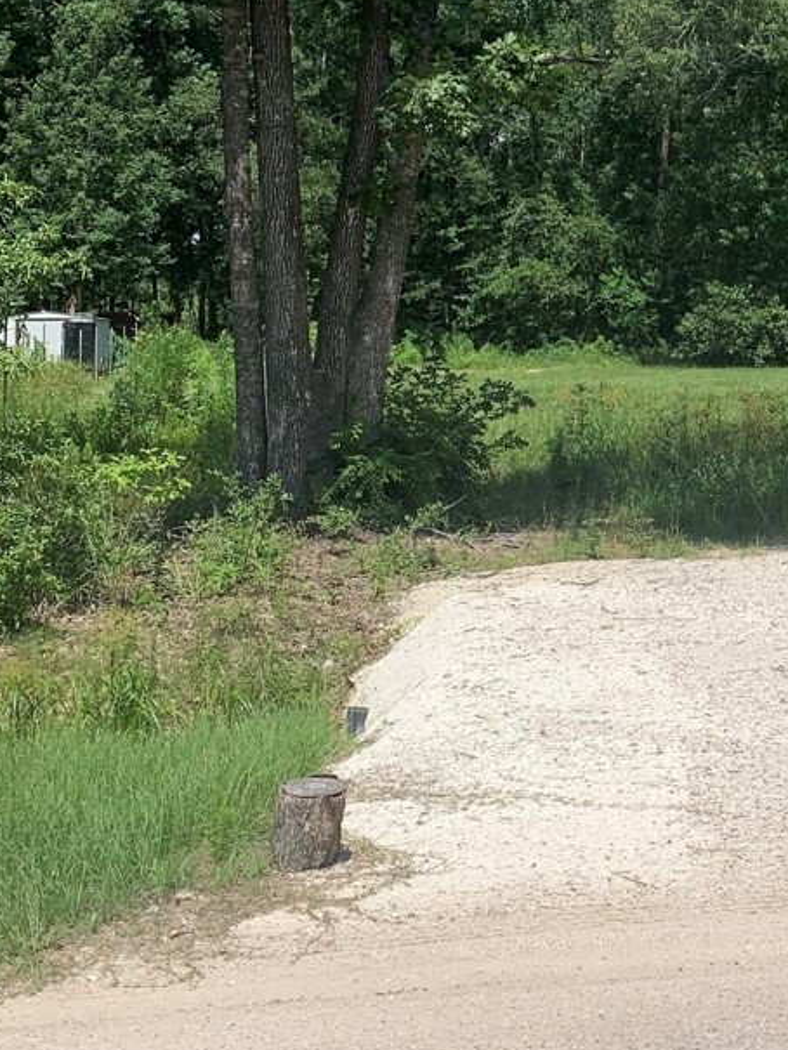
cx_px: 960
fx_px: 2003
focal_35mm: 66
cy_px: 187
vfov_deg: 28.7
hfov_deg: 20.7
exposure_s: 1/2545
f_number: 1.8
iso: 25
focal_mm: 4.25
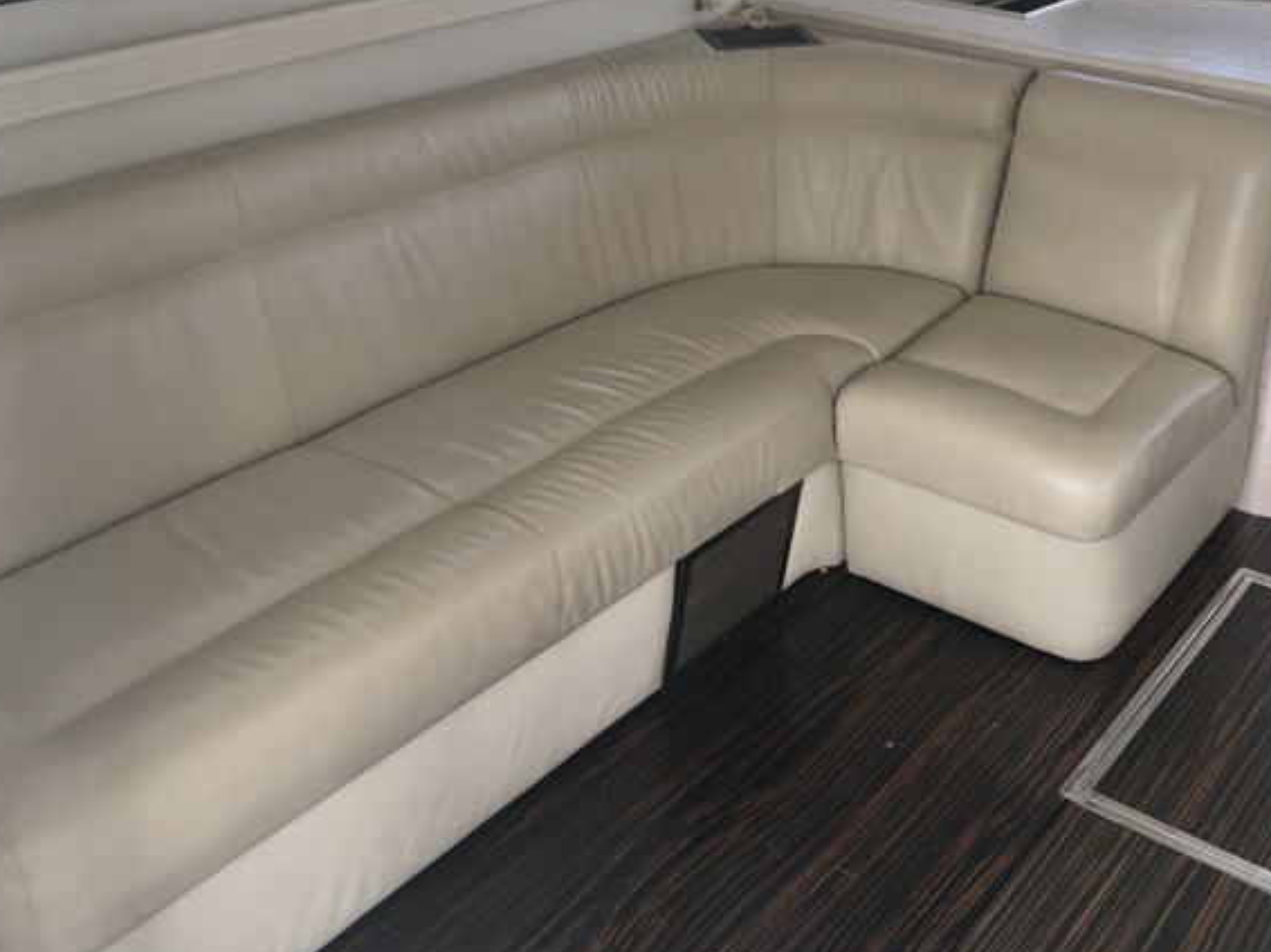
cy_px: 308
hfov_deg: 45.2
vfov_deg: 34.7
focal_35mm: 41
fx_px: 1505
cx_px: 831
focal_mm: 4.15
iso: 25
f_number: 2.2
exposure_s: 1/100
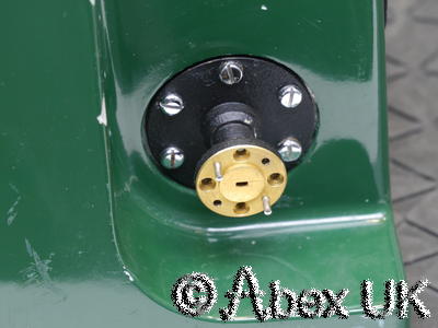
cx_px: 219
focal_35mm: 280
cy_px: 164
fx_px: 3543
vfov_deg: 5.3
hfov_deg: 7.1
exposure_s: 1/3.2
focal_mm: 140
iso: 400
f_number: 11
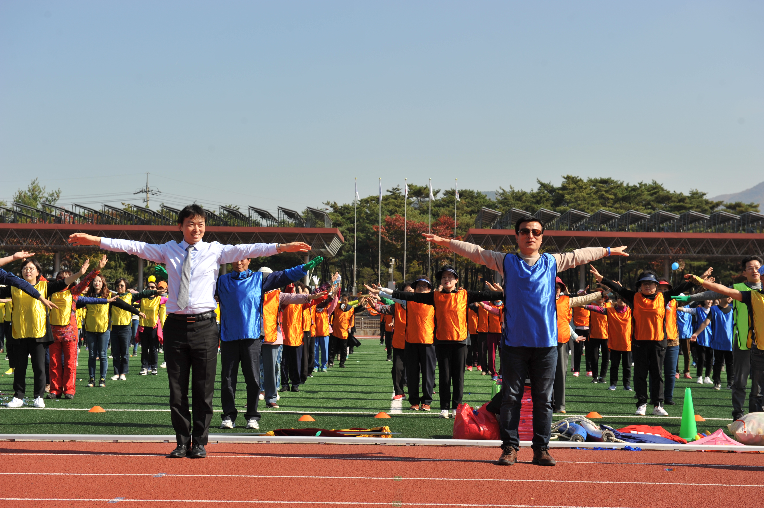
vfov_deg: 21.9
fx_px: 1315
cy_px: 254
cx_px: 382
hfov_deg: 32.4
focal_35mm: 62
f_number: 8
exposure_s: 1/500
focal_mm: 62
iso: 200
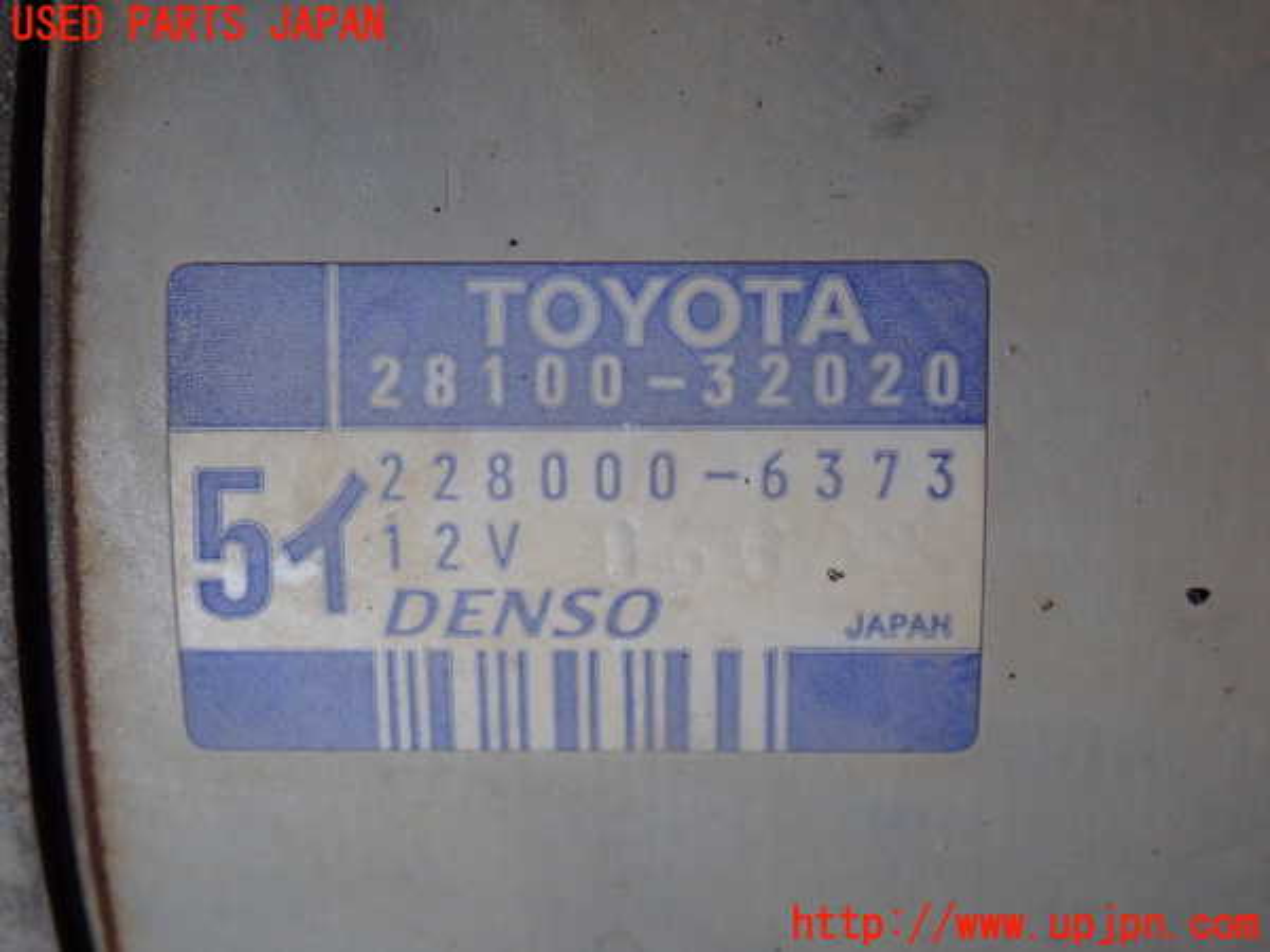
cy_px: 476
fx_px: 3008
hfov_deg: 23.8
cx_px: 635
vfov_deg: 18.0
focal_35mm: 82
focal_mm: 14.62
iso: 640
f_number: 4.3
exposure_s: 1/80
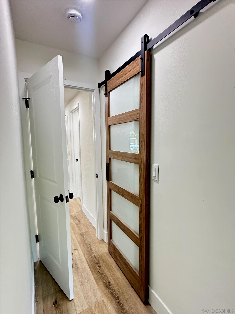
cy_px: 157
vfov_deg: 102.1
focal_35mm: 14
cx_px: 118
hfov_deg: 85.7
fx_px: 127
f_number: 2.2
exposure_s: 1/91
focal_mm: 2.22
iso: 320
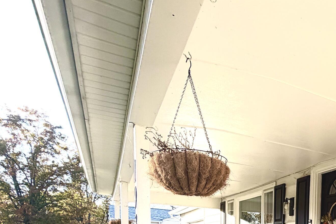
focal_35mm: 33
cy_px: 264
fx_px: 308
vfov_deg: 33.2
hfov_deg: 49.4
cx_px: 316
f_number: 2.2
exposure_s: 1/502
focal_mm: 2.22
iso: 40
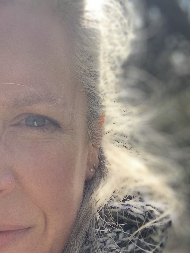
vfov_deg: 27.6
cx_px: -11
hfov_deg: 20.2
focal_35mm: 70
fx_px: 512
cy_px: 165
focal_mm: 2.87
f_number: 2.2
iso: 16
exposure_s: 1/249
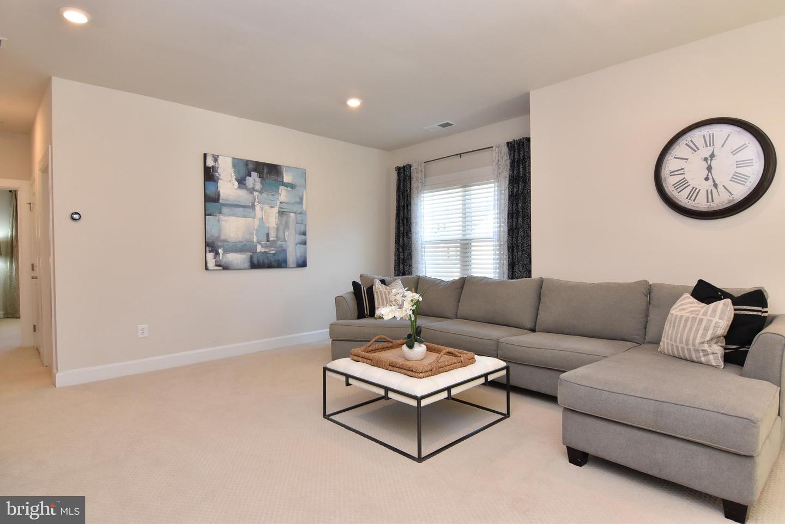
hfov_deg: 90.0
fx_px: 393
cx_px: 392
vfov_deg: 67.5
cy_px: 262
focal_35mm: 18
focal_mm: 12
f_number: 8
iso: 800
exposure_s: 1/50
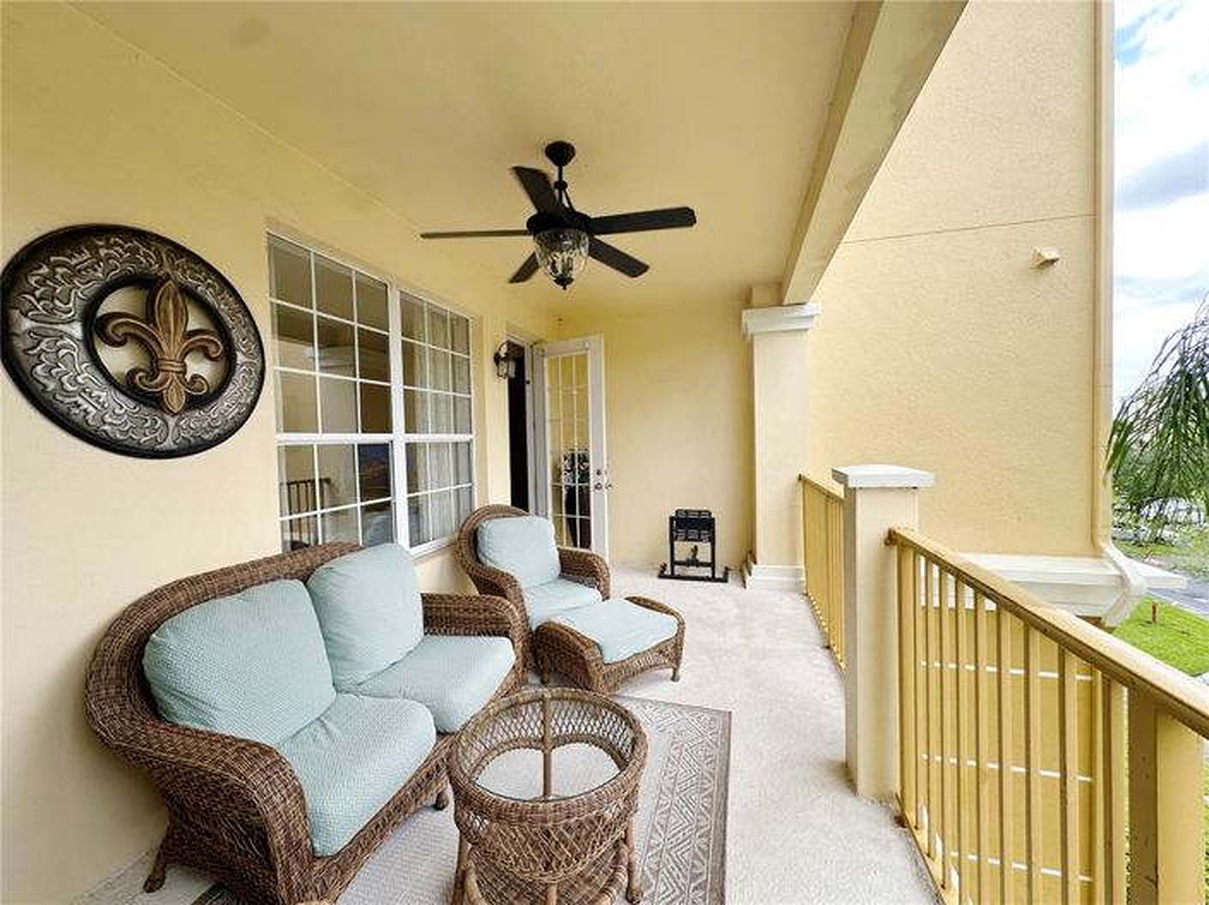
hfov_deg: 102.1
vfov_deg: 85.6
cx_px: 604
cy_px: 452
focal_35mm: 14
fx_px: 489
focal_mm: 2.22
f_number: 2.2
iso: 40
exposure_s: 1/226
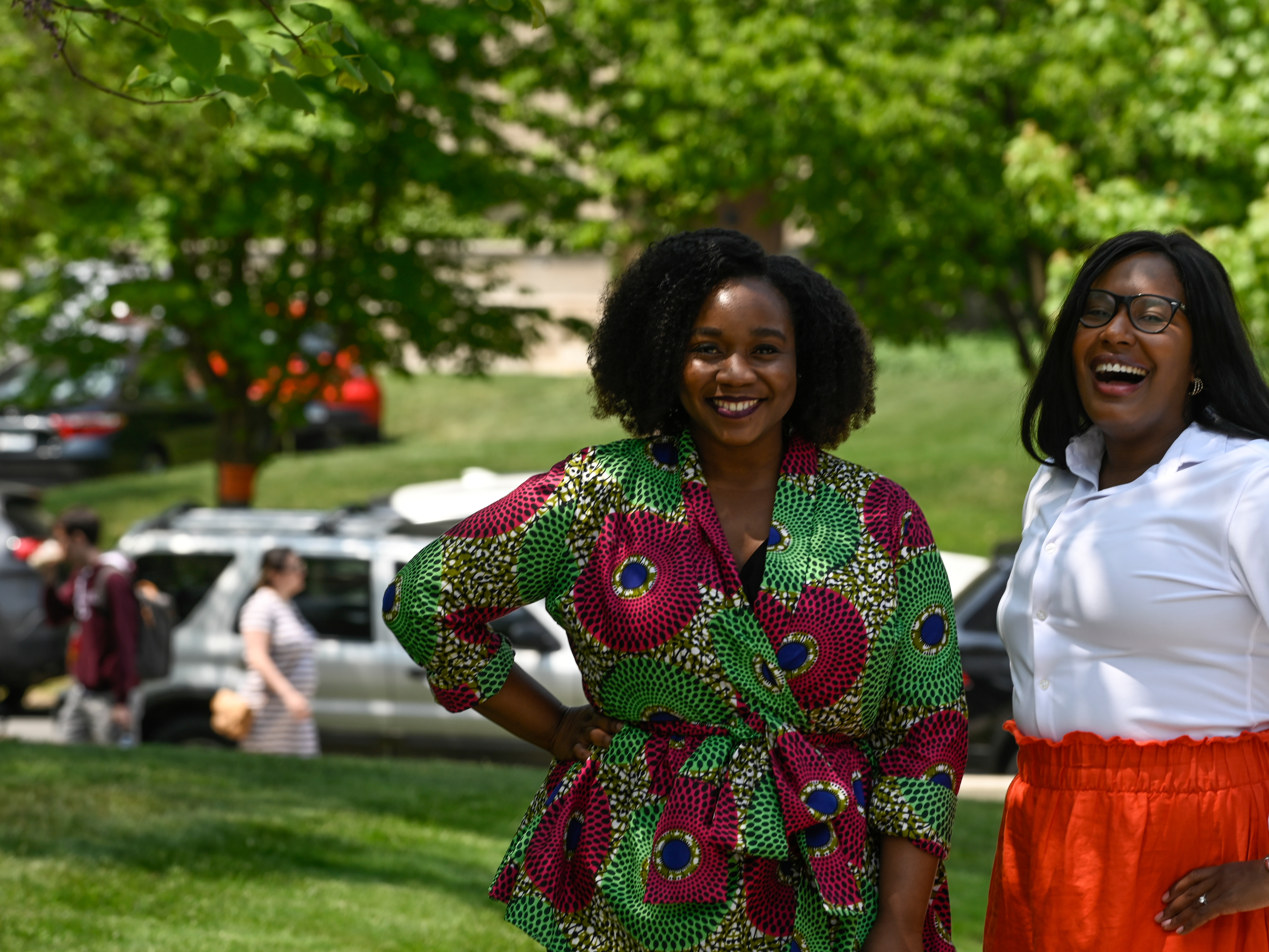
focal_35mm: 201
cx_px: 691
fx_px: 7369
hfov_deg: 9.8
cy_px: 475
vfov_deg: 7.4
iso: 200
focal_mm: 185
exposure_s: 1/250
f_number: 8
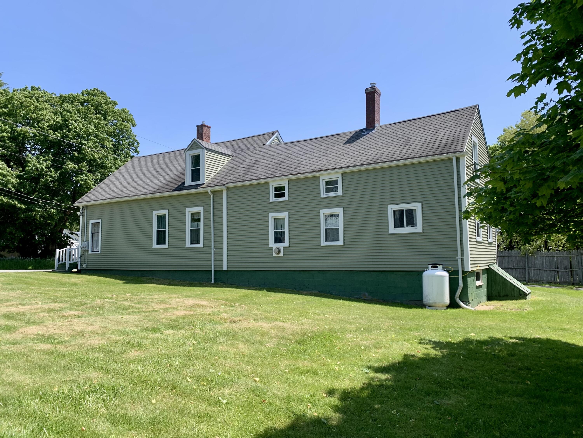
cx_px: 292
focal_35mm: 26
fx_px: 438
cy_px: 219
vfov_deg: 53.1
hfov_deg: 67.3
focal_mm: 4.25
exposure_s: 1/1585
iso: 25
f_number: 1.8
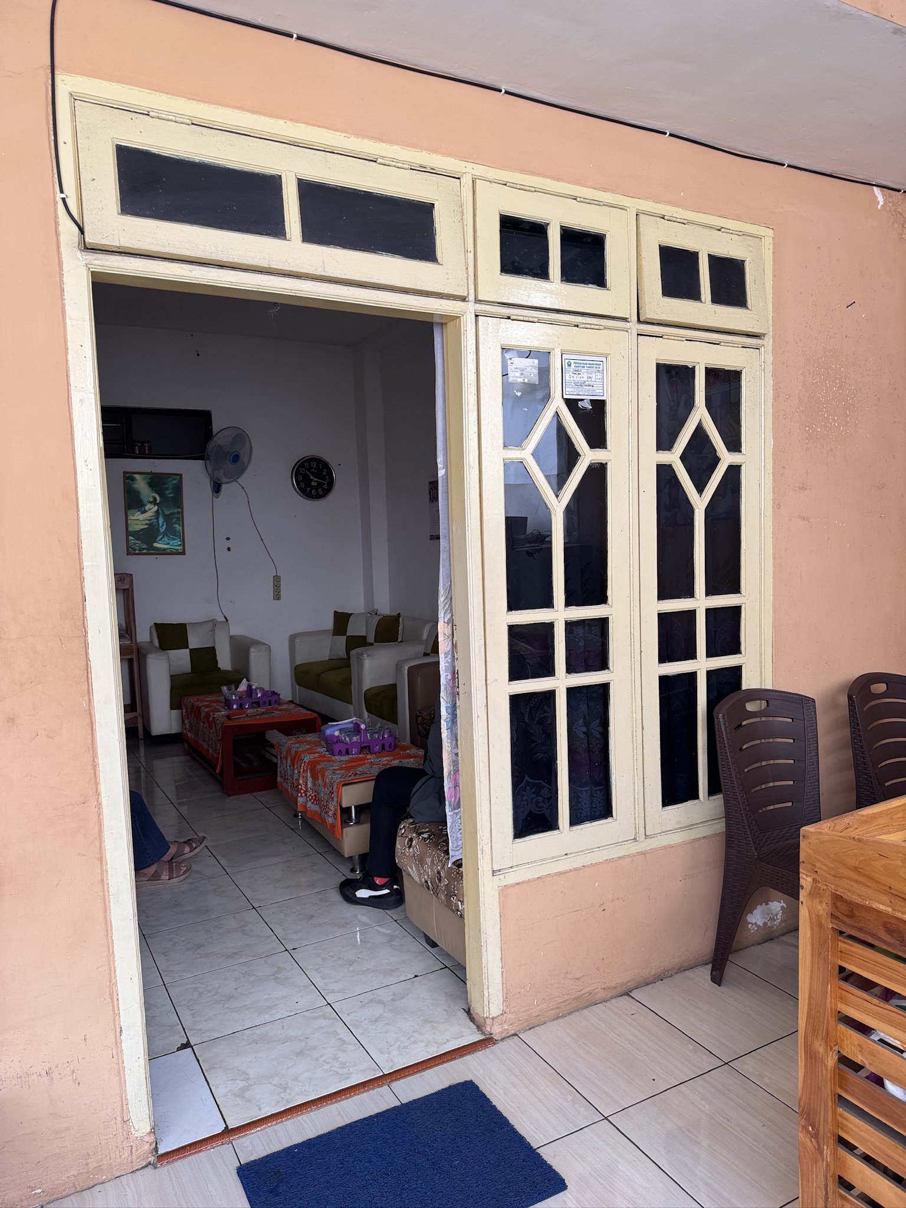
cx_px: 453
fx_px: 838
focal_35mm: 24
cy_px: 604
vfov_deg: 71.6
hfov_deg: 56.8
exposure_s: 1/121
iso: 64
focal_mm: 6.76
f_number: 1.78
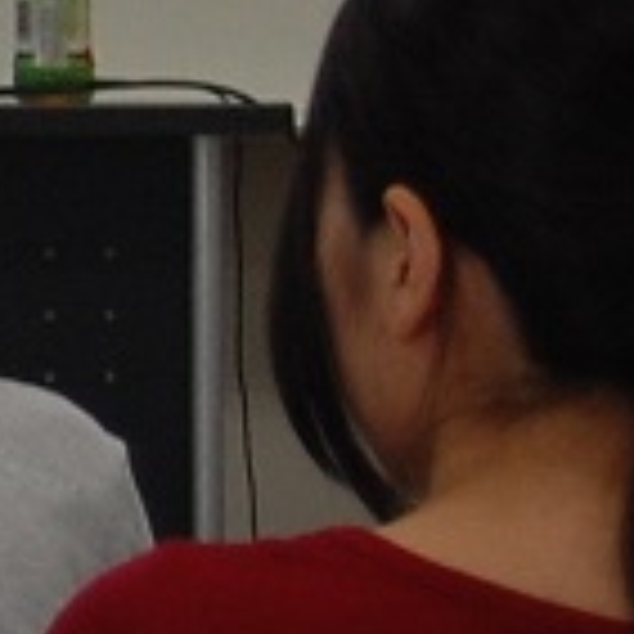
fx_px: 11853
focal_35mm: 572
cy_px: -391
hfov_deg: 3.0
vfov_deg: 3.1
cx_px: -1848
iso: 400
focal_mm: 42
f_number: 5.3
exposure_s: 1/80
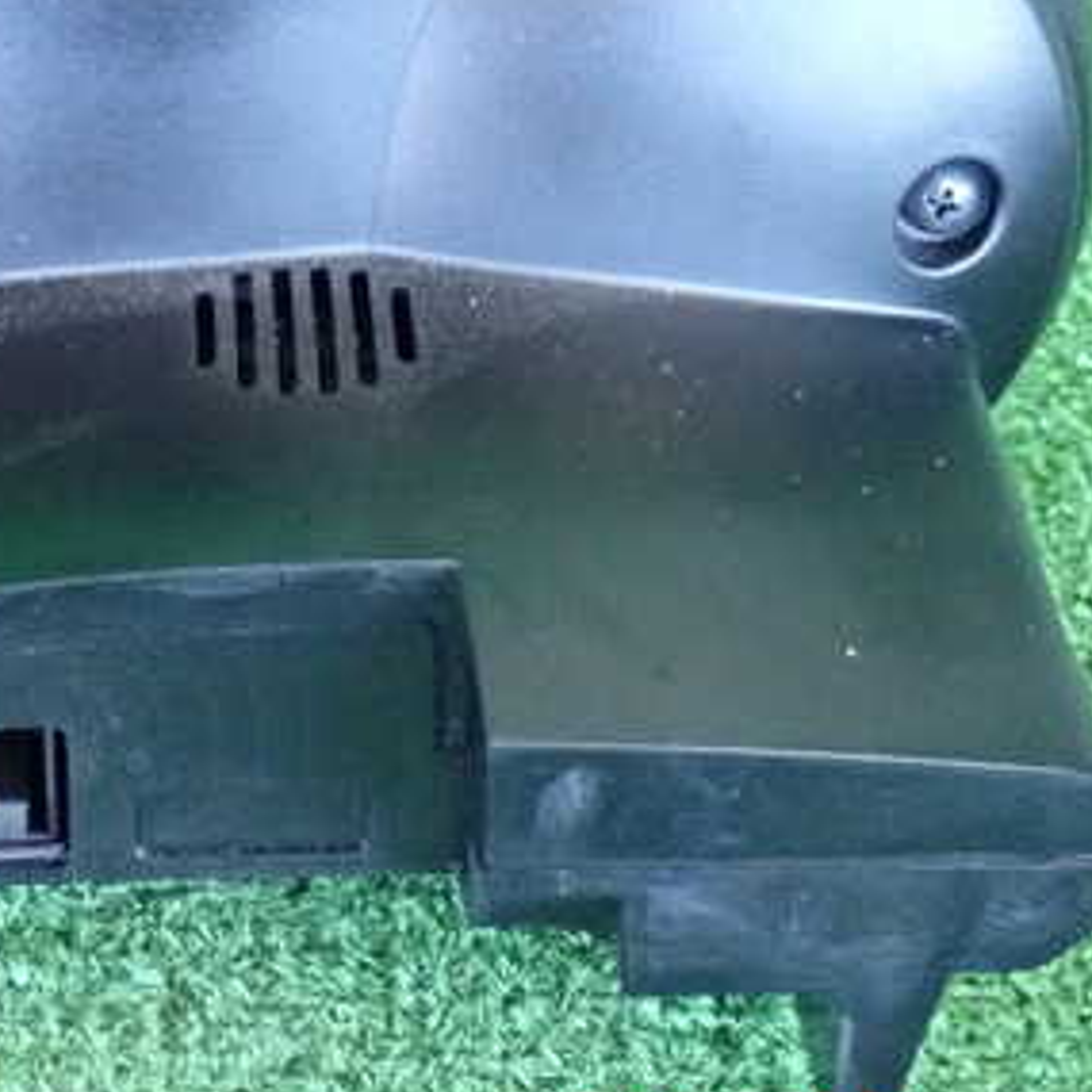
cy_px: 322
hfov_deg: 16.1
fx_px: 3855
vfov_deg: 16.1
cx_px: 295
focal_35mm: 108
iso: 3200
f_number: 3.5
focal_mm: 10.35
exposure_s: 1/125
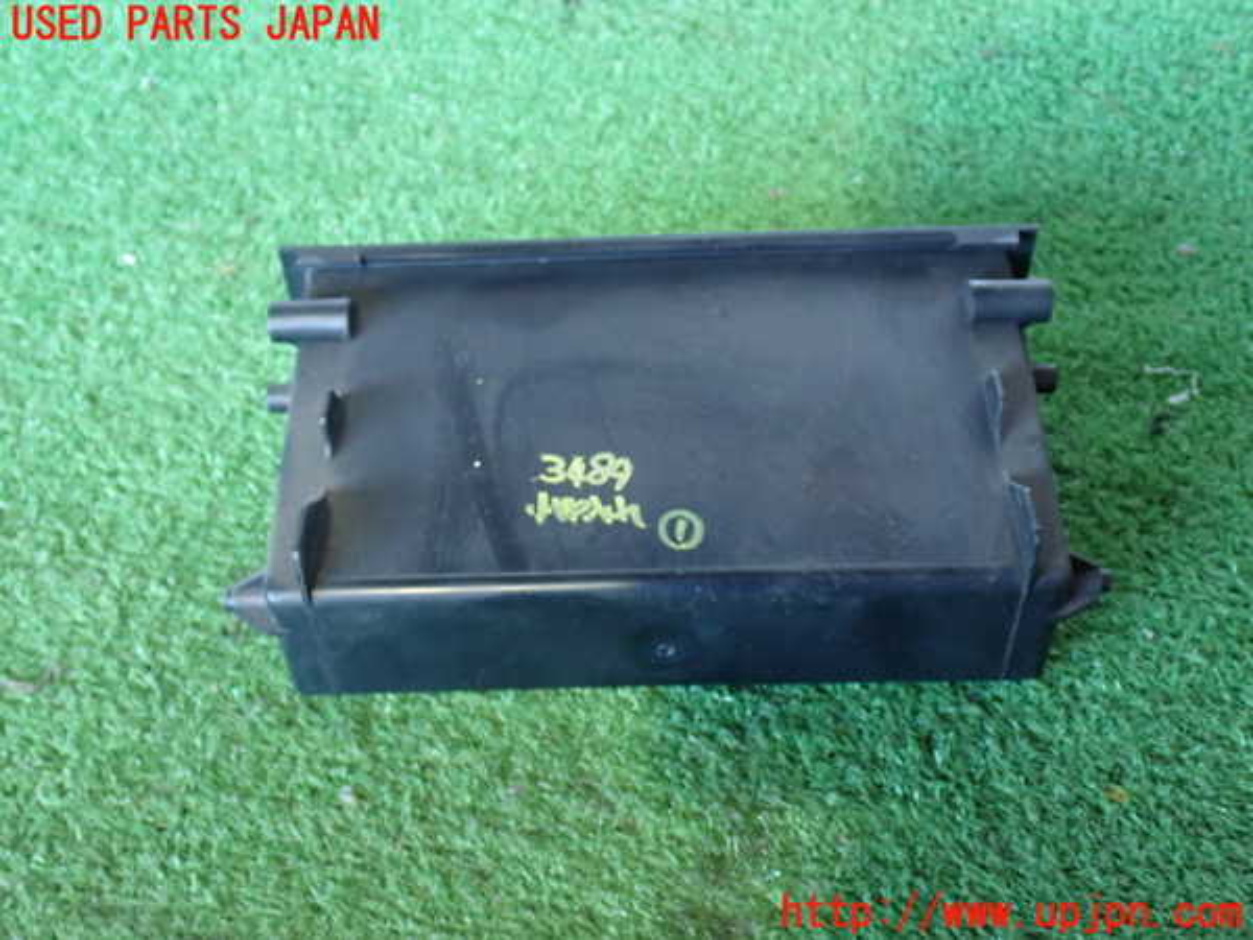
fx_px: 1484
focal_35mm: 41
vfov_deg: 35.1
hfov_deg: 45.8
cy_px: 470
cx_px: 626
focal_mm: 7.31
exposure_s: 1/40
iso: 800
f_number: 2.8
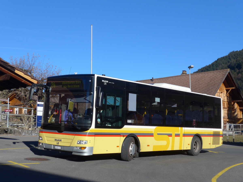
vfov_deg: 26.6
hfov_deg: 34.9
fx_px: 386
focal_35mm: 55
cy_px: 91
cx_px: 122
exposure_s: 1/1300
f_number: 3.4
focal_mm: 11.3
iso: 80
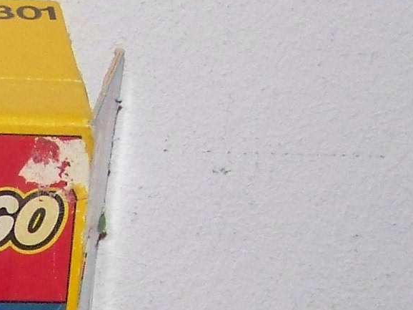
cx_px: -267
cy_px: 475
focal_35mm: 202
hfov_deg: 9.4
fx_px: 2409
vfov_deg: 7.2
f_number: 2.8
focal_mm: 6.3
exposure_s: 1/30
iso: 200
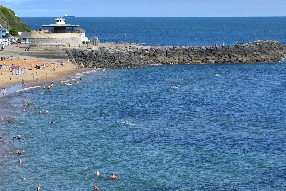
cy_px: 90
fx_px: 993
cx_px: -5
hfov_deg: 16.0
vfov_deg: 11.0
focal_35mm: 125
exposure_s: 1/500
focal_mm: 36
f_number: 11
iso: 200
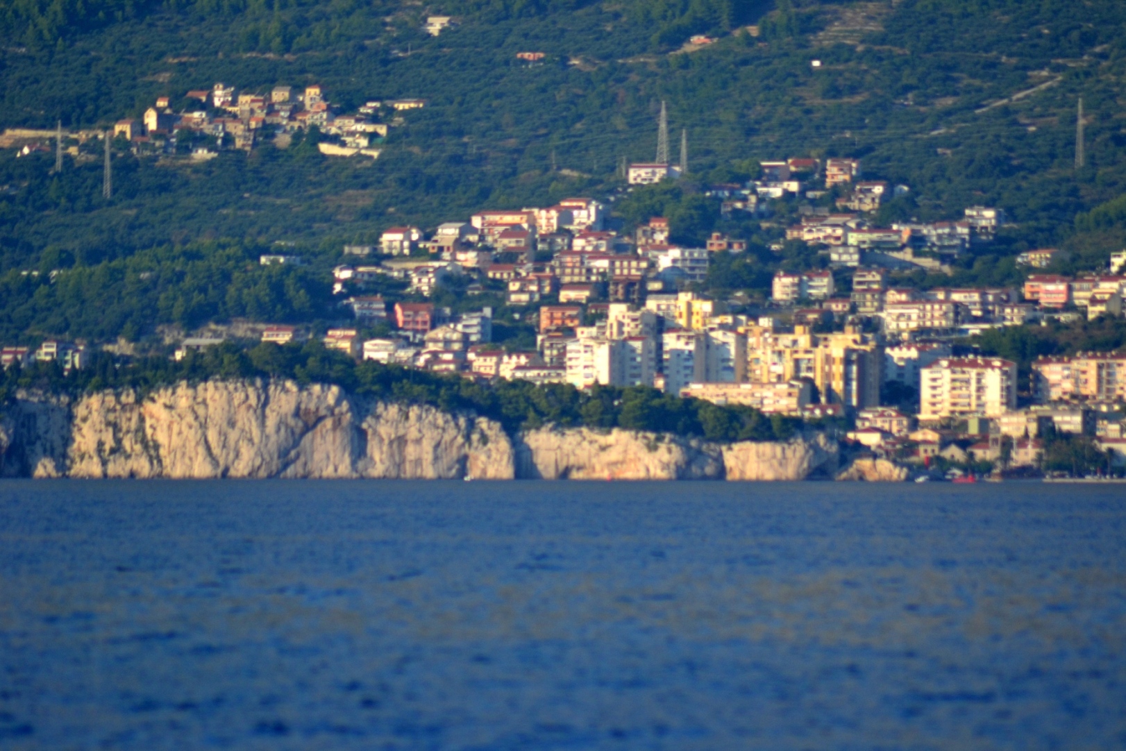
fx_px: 14077
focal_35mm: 450
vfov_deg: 3.1
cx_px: 563
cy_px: 376
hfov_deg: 4.6
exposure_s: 1/1250
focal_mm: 300
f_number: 5.6
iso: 400
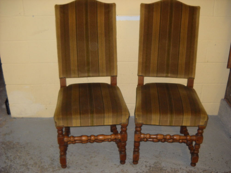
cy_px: 86
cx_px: 116
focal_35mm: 41
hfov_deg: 45.8
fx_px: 274
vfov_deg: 35.1
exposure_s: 1/30
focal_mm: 6.72
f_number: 3.1
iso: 200
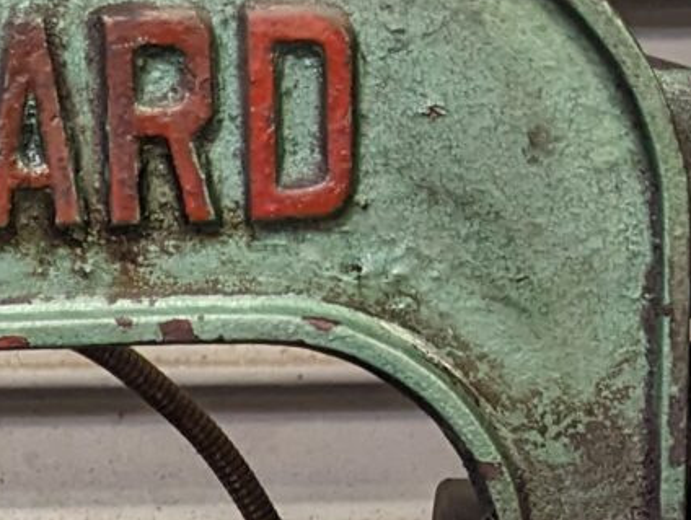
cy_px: 983
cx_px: 62
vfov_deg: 9.7
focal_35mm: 145
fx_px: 2898
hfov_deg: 13.5
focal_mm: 6.81
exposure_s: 1/100
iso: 787
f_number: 1.85
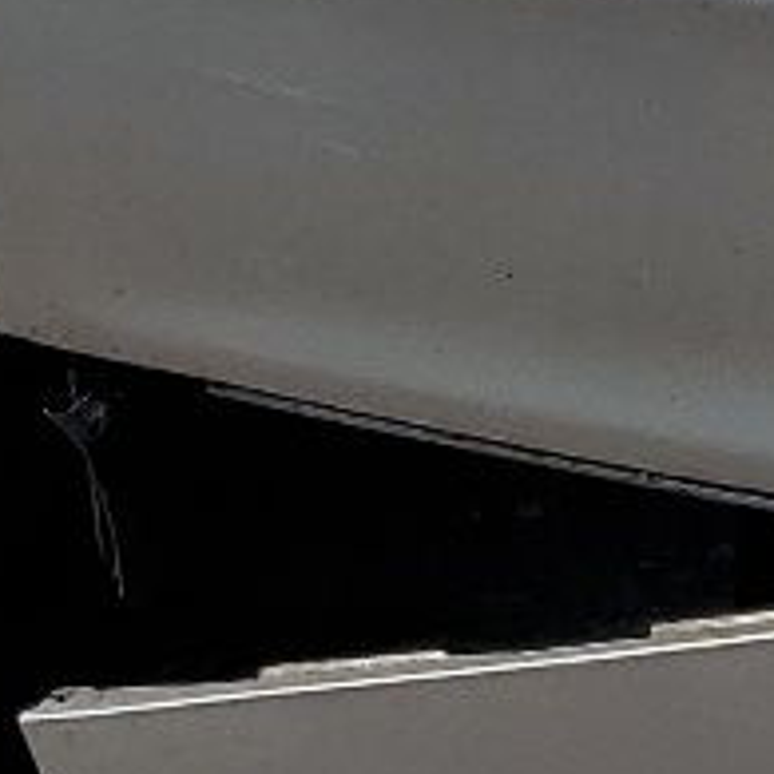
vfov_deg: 8.8
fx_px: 4781
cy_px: -726
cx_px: -123
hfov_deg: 9.2
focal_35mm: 189
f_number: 1.5
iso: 50
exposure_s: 1/10000
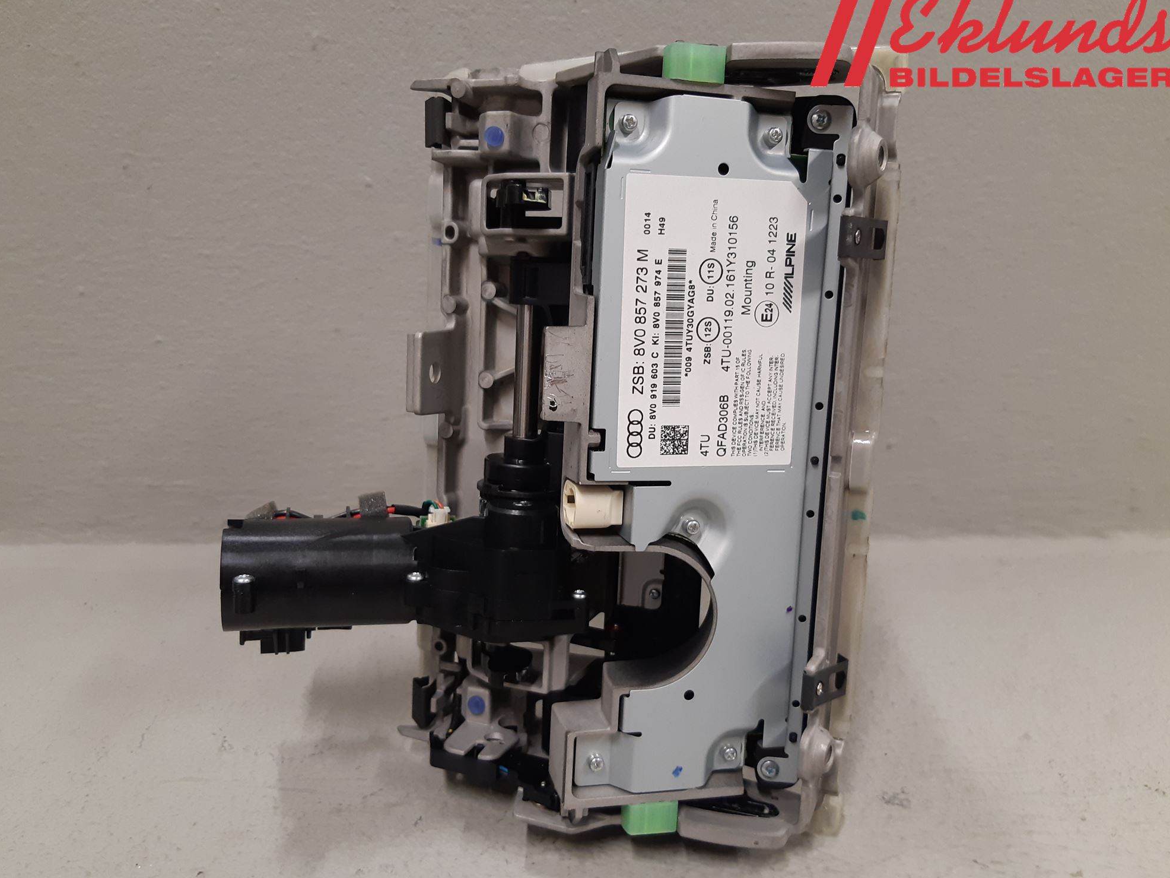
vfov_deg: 51.4
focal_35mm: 27
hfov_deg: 65.3
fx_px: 913
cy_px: 442
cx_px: 567
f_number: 1.7
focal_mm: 3.93
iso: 125
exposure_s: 1/50
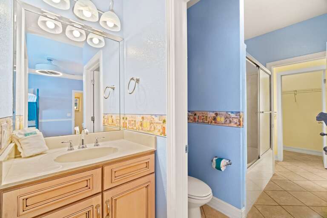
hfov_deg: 100.4
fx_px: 136
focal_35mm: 15
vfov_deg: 77.3
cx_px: 164
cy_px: 109
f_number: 8
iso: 800
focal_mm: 10
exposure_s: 1/1.67
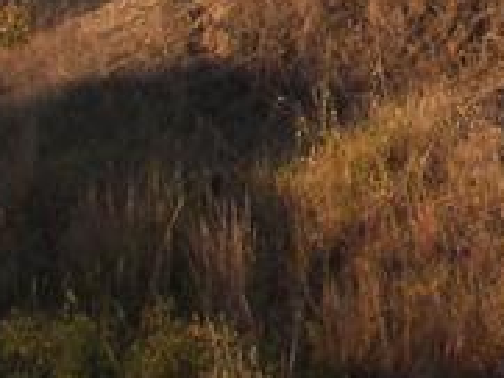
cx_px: 1036
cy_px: -506
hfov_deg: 9.1
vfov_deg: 6.9
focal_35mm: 204
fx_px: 2972
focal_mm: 6
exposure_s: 1/400
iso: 64
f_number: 2.8
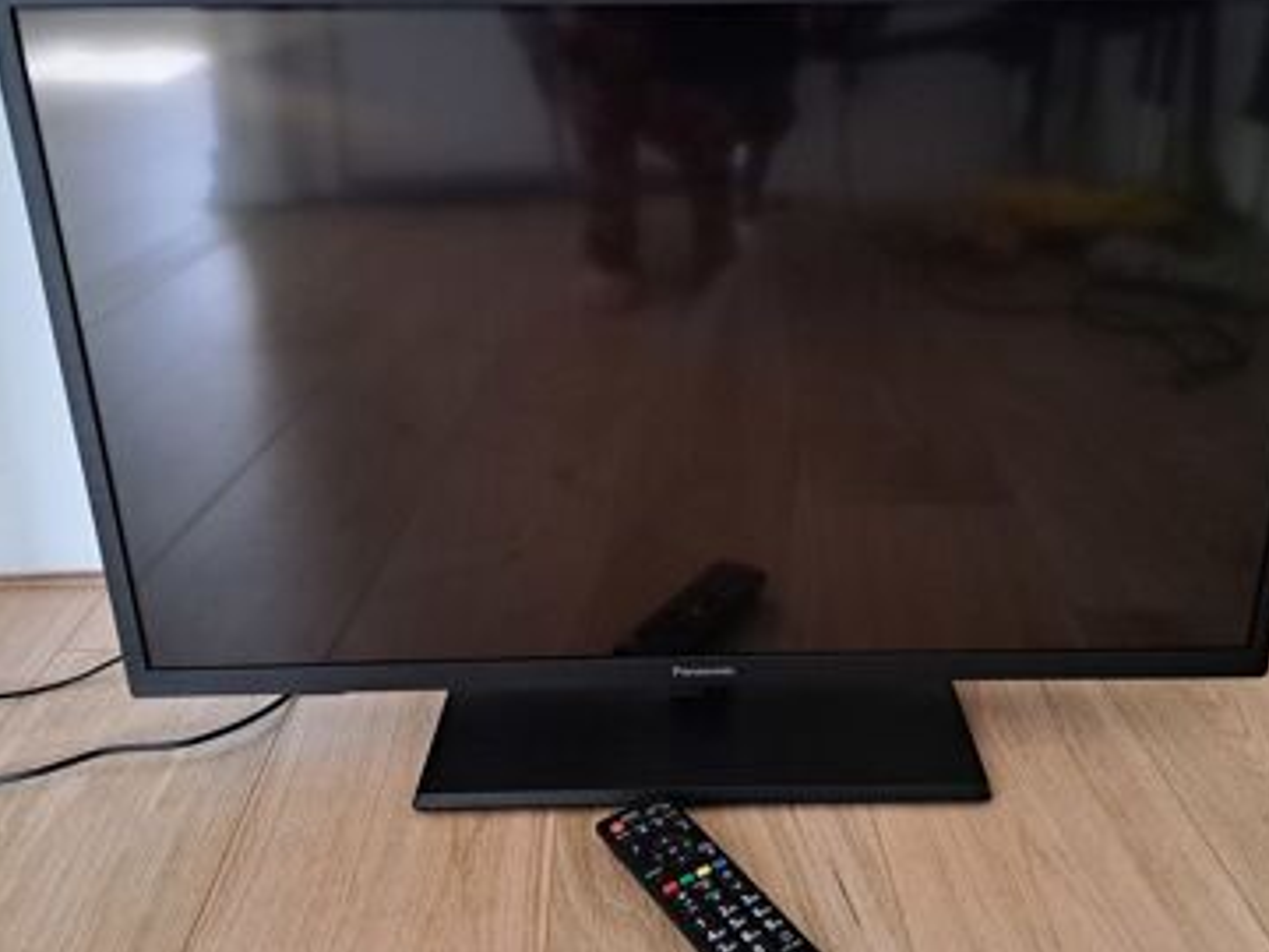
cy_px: 437
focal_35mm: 32
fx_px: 1173
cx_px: 670
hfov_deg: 56.8
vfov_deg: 44.1
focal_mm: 5.23
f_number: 1.8
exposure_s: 1/50
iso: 320
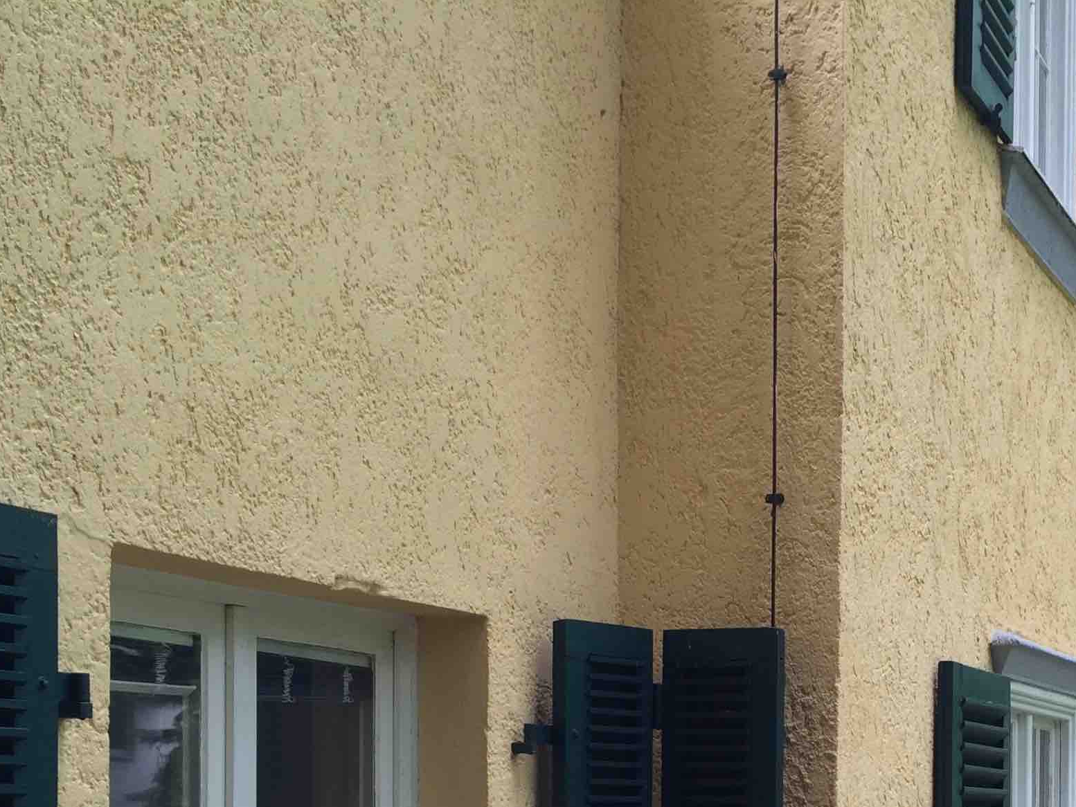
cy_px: 834
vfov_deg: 22.3
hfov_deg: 29.3
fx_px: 1959
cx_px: 991
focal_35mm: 63
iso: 32
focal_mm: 4.12
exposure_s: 1/101
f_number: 2.2
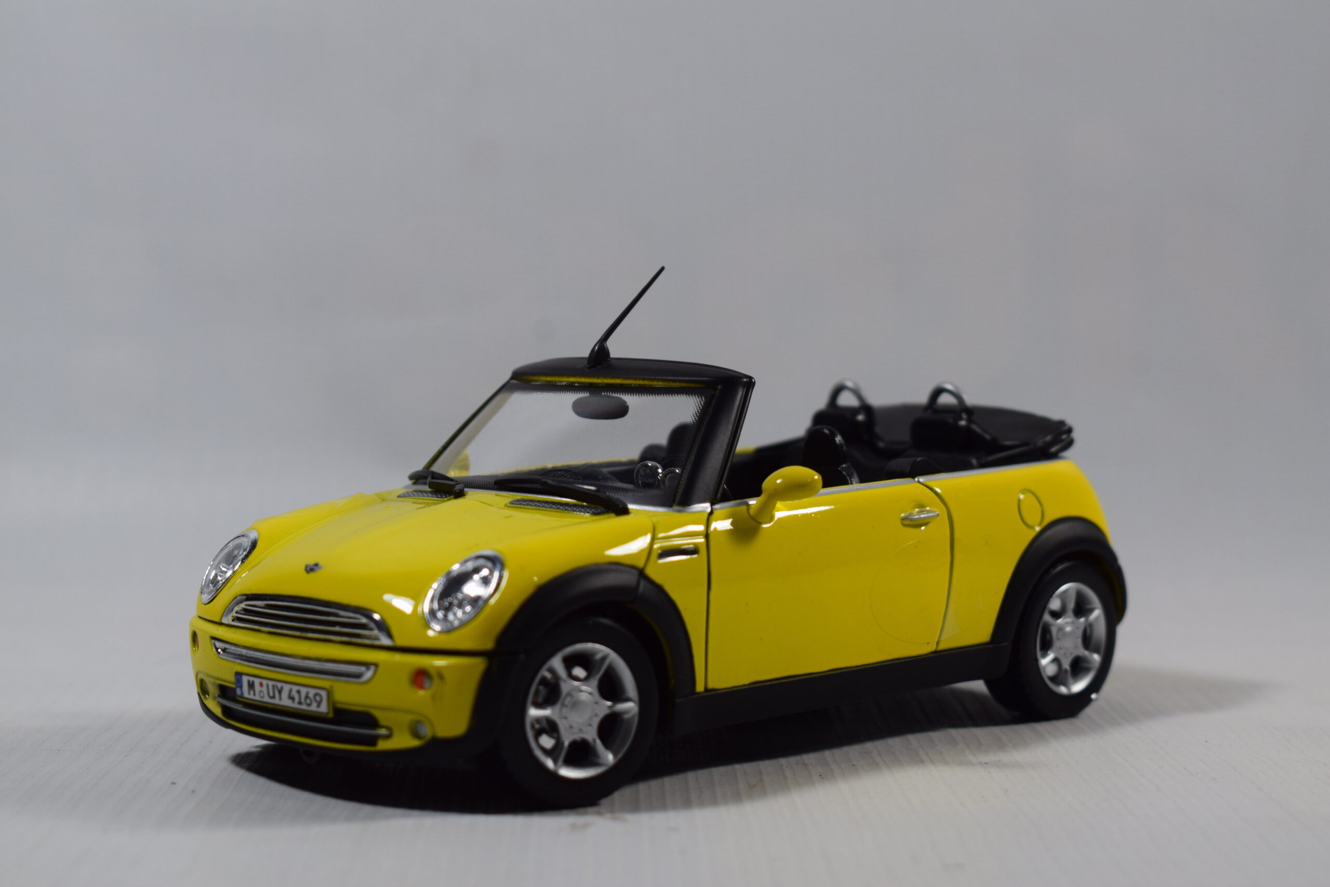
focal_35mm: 72
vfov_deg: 18.9
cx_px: 665
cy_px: 444
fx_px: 2660
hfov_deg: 28.1
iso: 400
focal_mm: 48
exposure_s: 1/60
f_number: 8
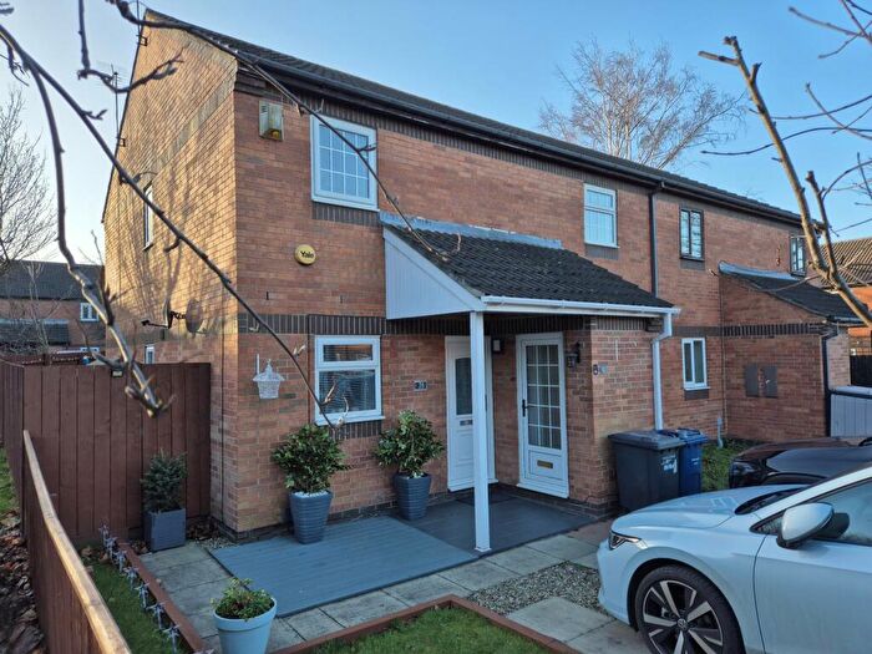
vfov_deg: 58.9
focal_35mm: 23
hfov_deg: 73.9
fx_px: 579
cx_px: 436
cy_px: 327
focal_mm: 5.4
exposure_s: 1/450
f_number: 1.8
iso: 25
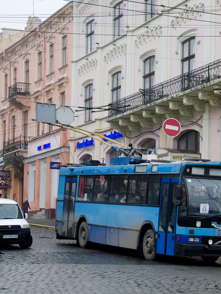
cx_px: 175
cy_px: 148
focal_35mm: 83
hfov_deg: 17.6
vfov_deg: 23.6
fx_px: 706
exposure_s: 1/320
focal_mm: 38
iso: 400
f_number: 4.5
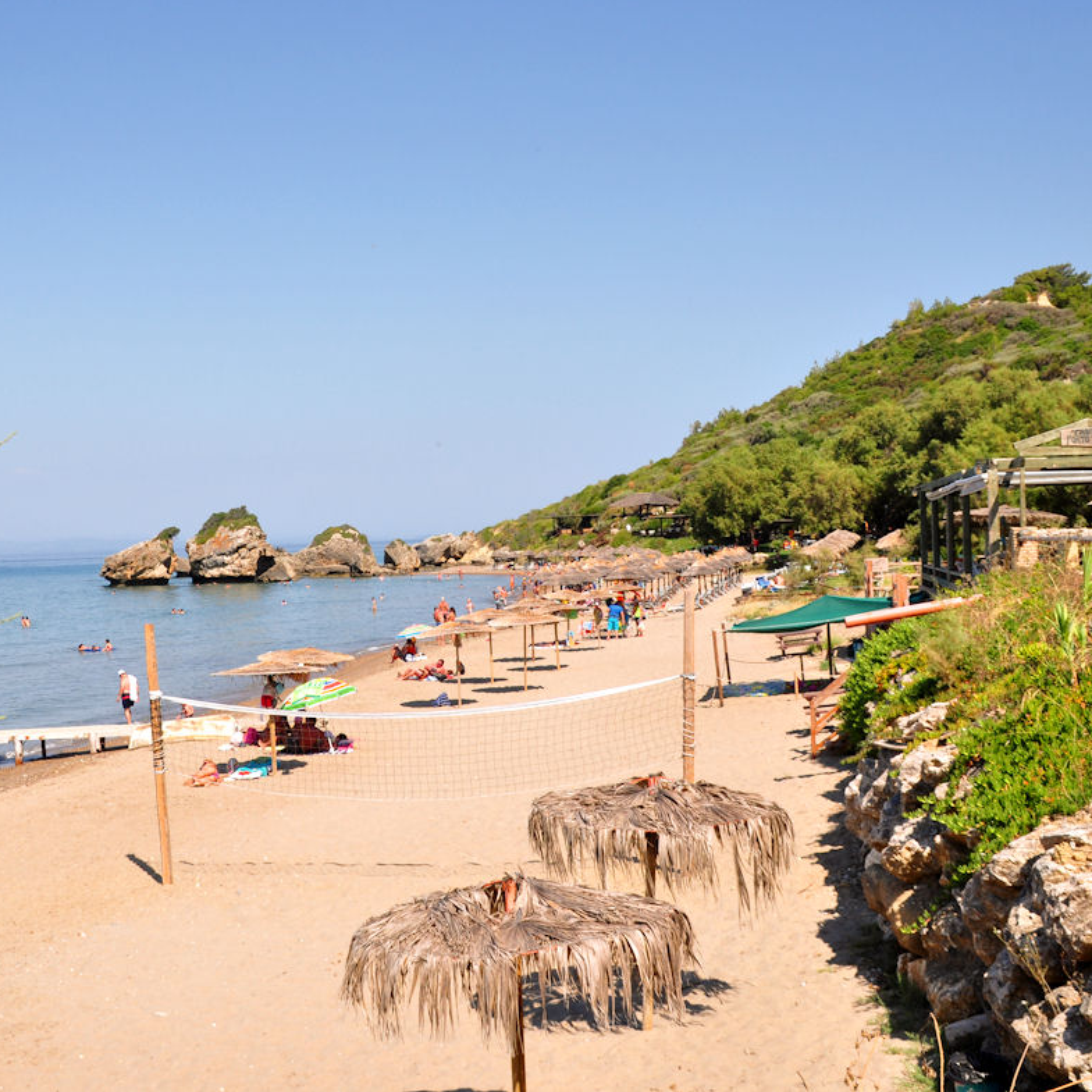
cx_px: 394
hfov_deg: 34.7
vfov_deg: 34.9
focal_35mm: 49
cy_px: 539
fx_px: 1736
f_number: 11
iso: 200
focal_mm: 25
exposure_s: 1/250
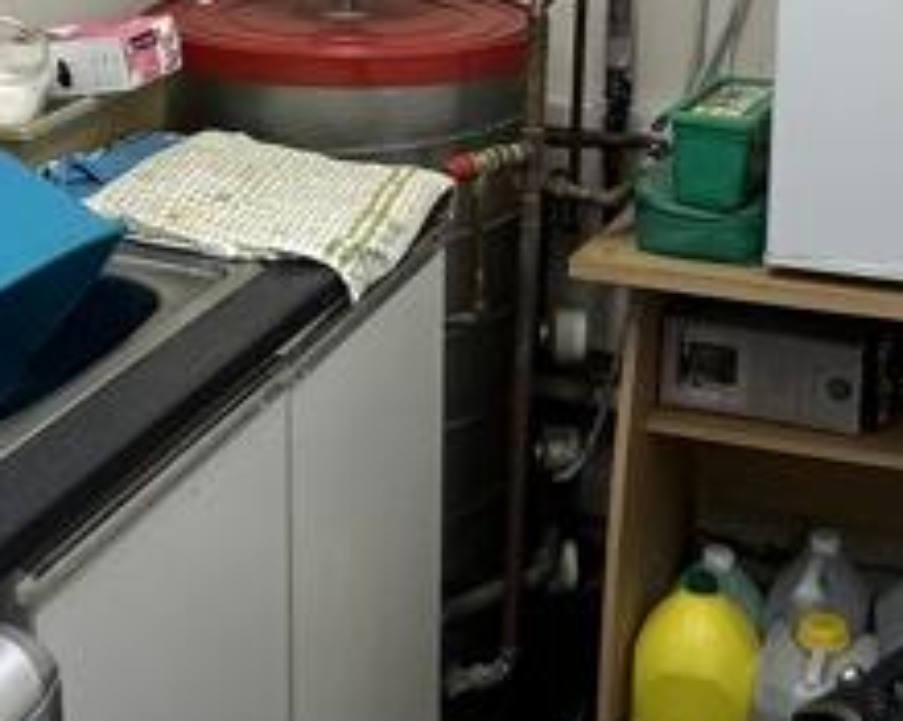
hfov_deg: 29.6
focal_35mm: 64
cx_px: 416
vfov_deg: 23.4
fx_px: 1710
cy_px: 119
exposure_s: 1/50
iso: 250
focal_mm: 2.22
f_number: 2.2
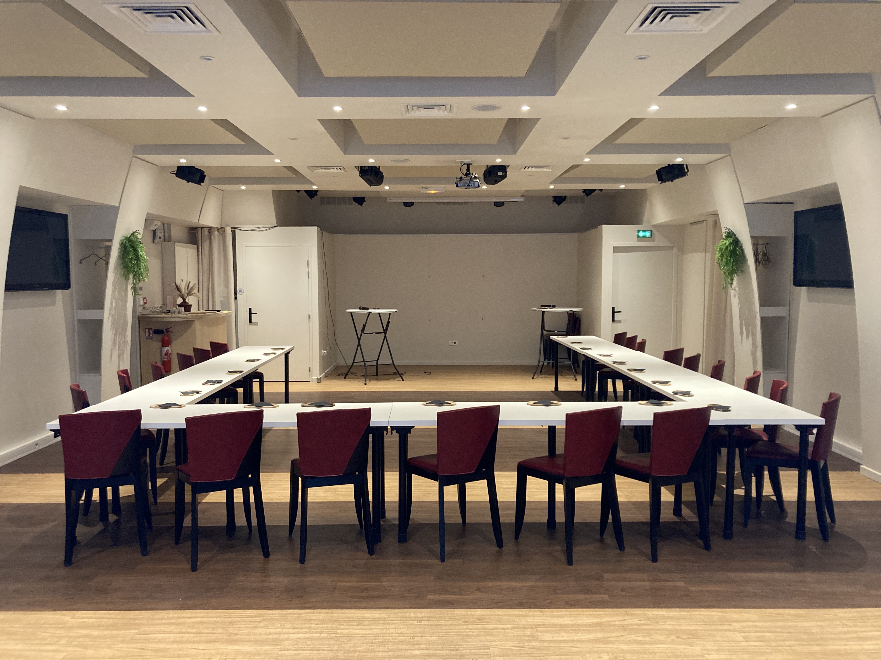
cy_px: 330
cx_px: 440
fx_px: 713
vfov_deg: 49.7
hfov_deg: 63.4
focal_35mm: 28
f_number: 1.8
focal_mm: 3.99
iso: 320
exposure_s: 1/55
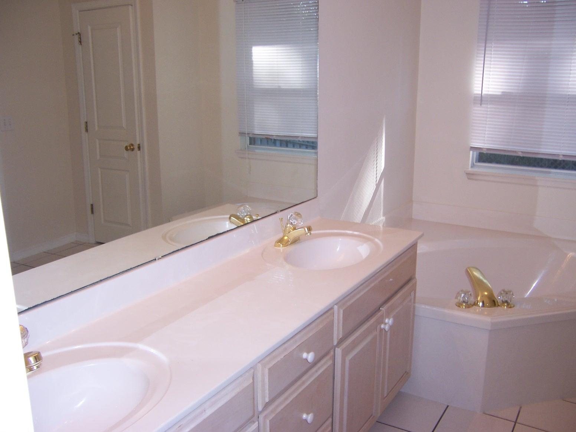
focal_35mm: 33
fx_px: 549
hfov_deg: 55.4
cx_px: 288
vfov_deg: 42.9
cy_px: 216
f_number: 2.8
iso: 80
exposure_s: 1/60
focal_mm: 5.5
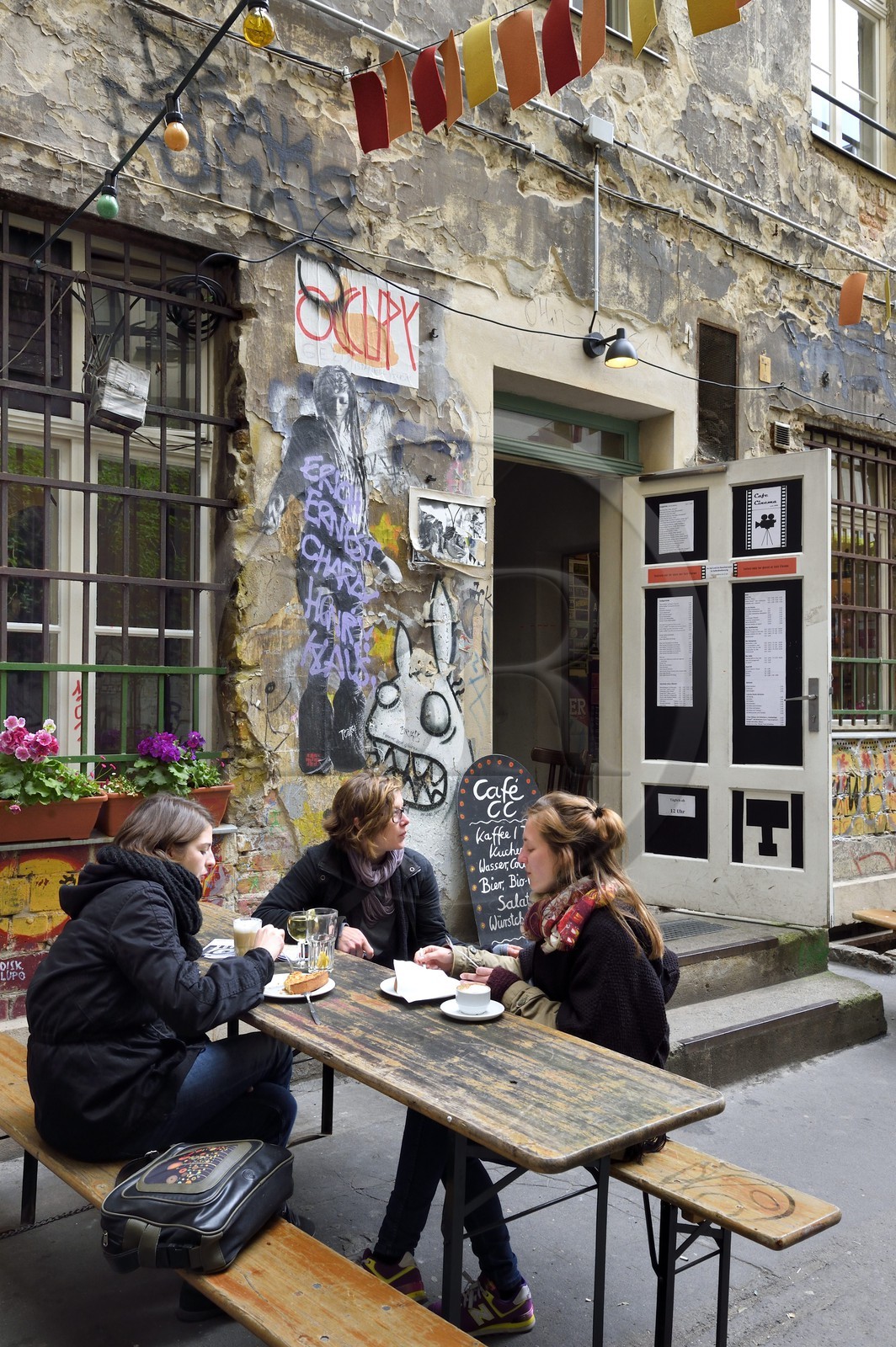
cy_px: 674
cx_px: 448
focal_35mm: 31
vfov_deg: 60.3
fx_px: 1159
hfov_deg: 42.3
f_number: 10
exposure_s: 1/80
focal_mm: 31
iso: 1000
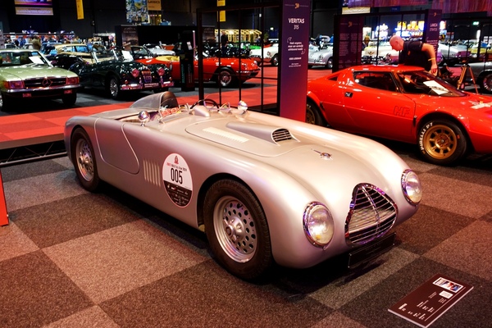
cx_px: 246
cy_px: 164
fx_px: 451
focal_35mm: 33
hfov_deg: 57.2
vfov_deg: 40.0
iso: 320
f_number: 2.8
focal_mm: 12.2
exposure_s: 1/40
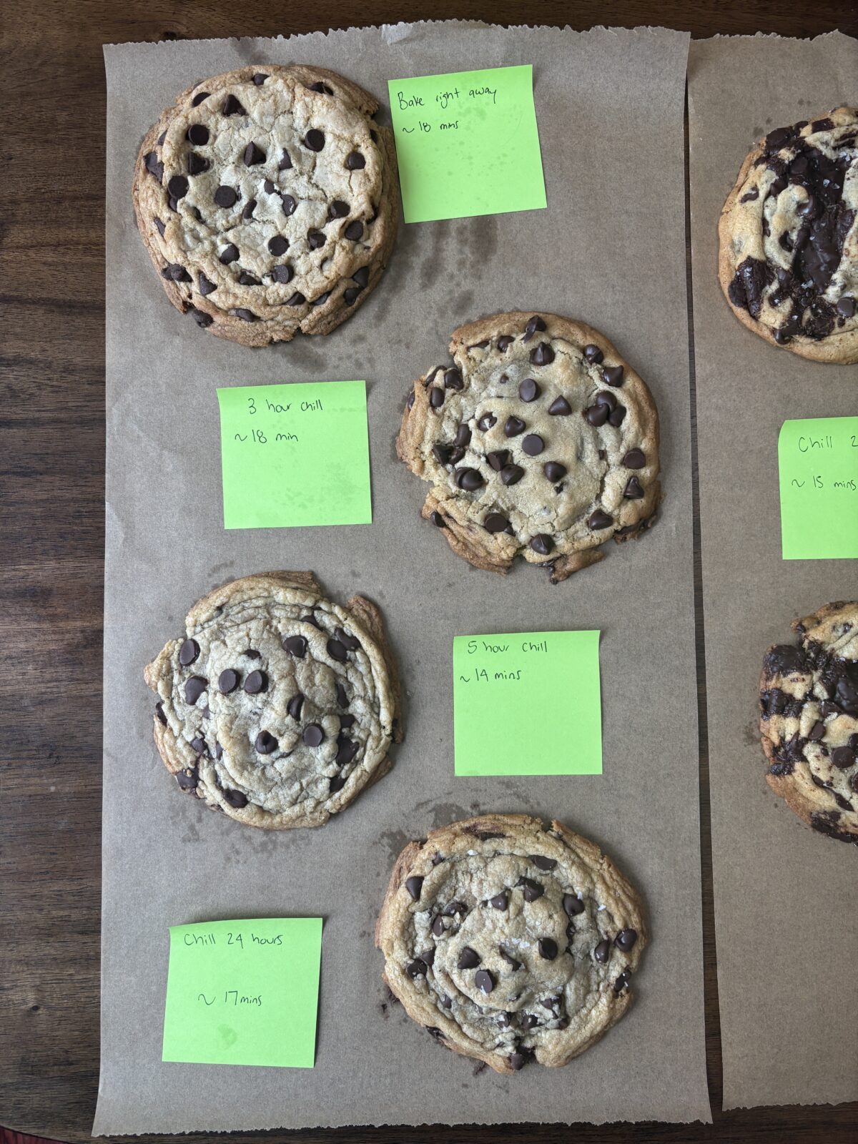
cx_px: 429
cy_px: 572
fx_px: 859
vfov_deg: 67.3
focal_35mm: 26
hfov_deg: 53.1
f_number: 1.6
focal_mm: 5.96
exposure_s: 1/120
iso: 100
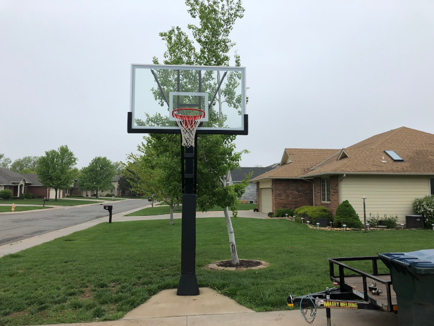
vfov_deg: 49.7
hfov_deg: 63.4
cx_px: 217
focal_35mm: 28
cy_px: 163
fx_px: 351
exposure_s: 1/384
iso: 20
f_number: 1.8
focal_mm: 3.99
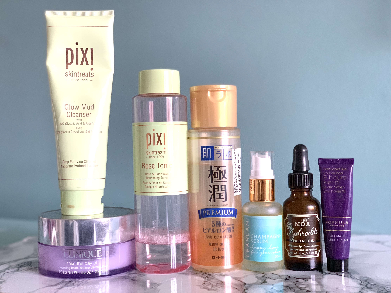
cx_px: 196
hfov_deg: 36.8
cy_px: 146
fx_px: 587
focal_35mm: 52
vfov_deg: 28.0
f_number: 2.4
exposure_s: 1/60
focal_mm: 6
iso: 400
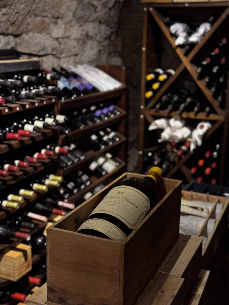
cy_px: 152
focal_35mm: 48
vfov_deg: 39.7
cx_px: 114
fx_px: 423
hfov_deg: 30.3
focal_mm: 6.76
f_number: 1.78
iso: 800
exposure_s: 1/20
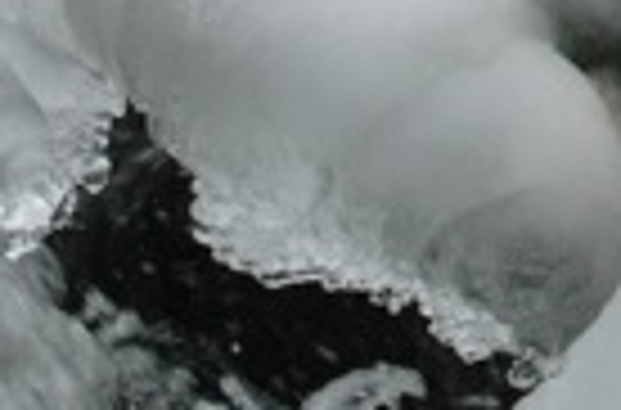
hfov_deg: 5.4
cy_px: 626
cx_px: 117
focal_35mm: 381
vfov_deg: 3.6
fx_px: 6550
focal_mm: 70
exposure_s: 1/125
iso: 200
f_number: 5.6
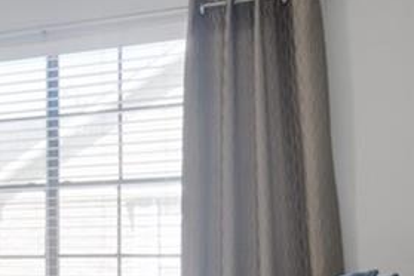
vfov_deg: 20.1
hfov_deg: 26.7
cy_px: 263
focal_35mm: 66
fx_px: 759
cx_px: -96
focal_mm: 18
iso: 560
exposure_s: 1/45
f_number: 11
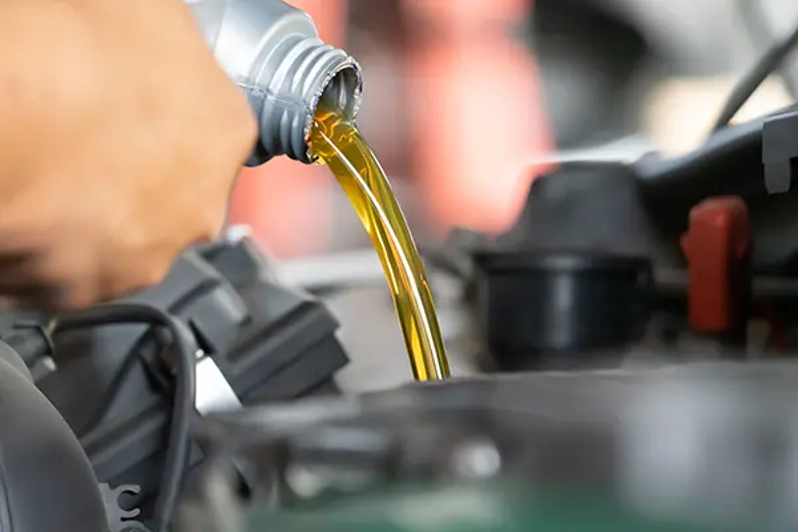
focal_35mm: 240
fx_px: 5320
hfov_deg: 8.6
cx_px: 399
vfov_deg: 5.7
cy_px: 266
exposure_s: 1/250
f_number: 6.3
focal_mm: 240
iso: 6400
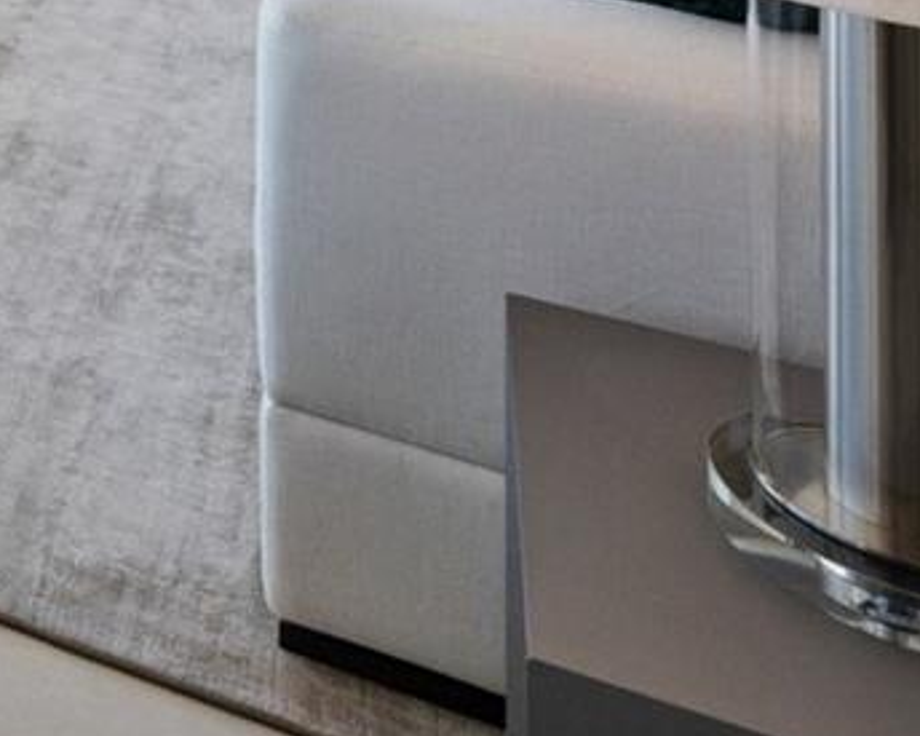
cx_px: -653
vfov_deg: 18.6
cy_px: -641
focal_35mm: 61
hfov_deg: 22.0
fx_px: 1660
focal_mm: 14
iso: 200
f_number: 8
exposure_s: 1/60
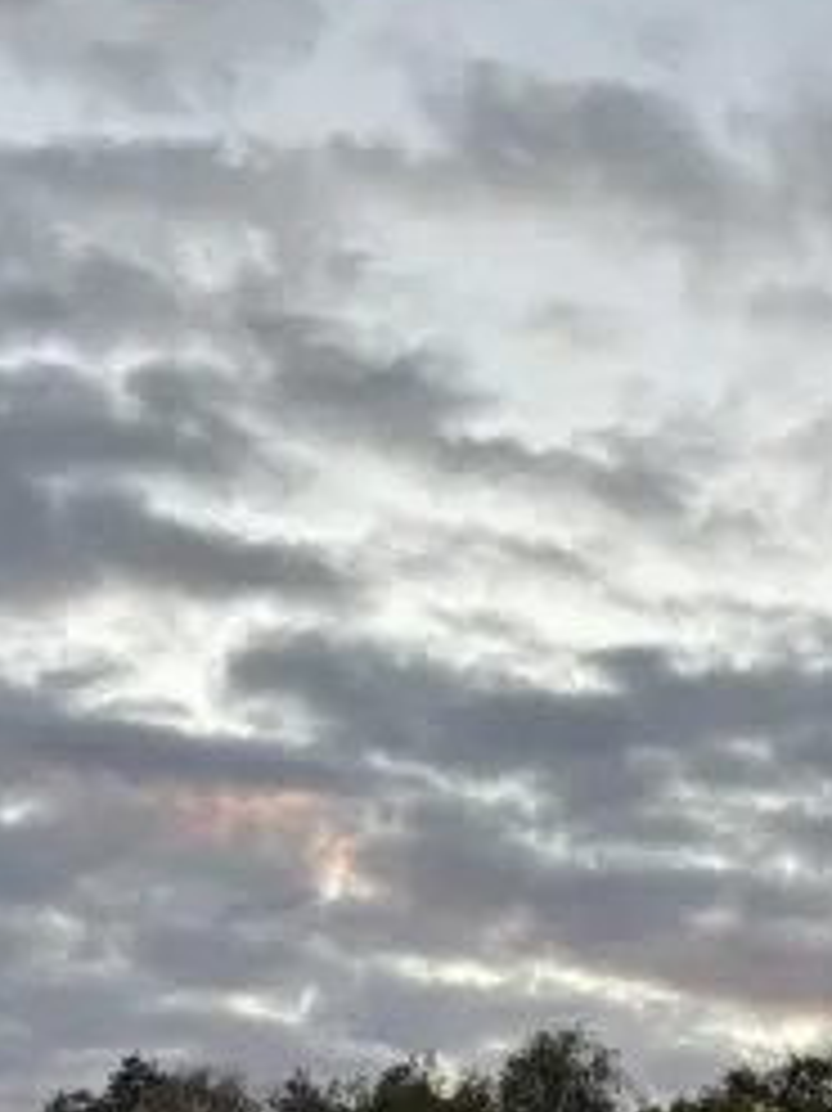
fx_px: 2662
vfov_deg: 21.6
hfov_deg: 16.1
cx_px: 1291
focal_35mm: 83
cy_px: 1384
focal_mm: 6.76
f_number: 1.78
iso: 80
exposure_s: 1/302
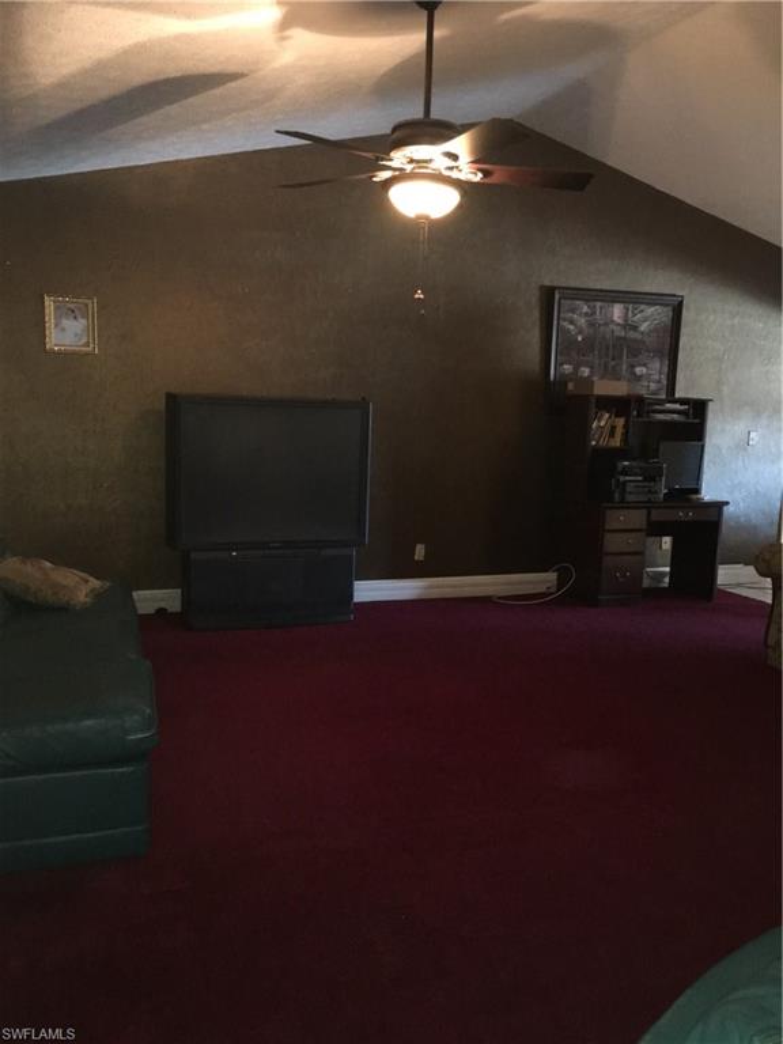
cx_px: 392
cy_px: 522
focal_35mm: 29
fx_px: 875
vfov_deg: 61.7
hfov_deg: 48.2
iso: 320
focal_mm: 4.15
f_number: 2.2
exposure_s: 1/16
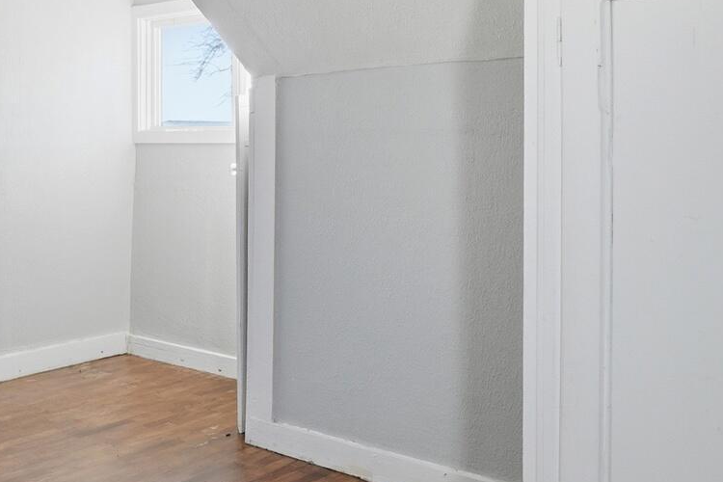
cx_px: -4
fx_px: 803
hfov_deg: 41.9
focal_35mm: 40
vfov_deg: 33.0
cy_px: 152
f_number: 4
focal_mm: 10
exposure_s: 1/640
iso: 100
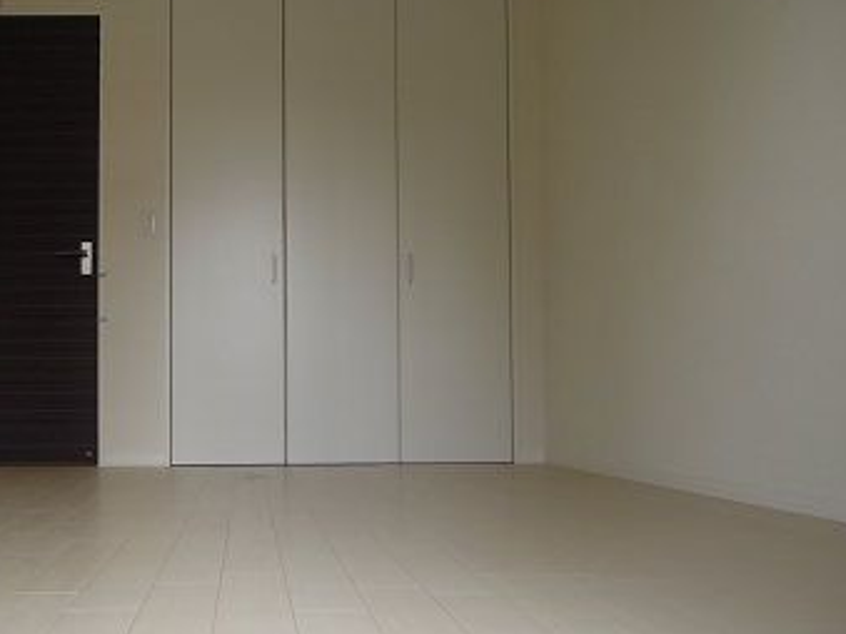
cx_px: 255
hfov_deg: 52.5
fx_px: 831
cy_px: 369
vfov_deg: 41.6
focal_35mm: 34
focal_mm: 4.3
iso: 160
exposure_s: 1/250
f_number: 2.8
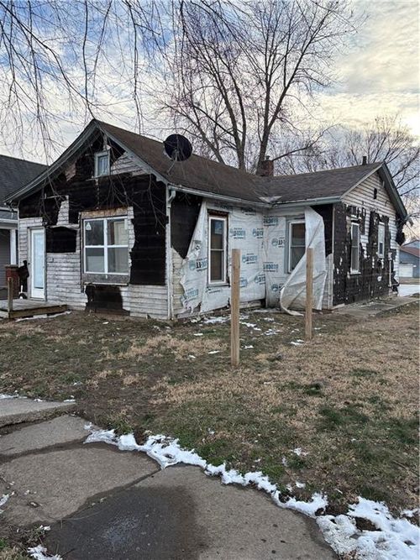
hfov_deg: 53.0
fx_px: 421
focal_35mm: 26
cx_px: 210
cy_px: 280
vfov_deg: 67.3
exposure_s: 1/1196
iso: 64
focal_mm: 5.96
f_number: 1.6
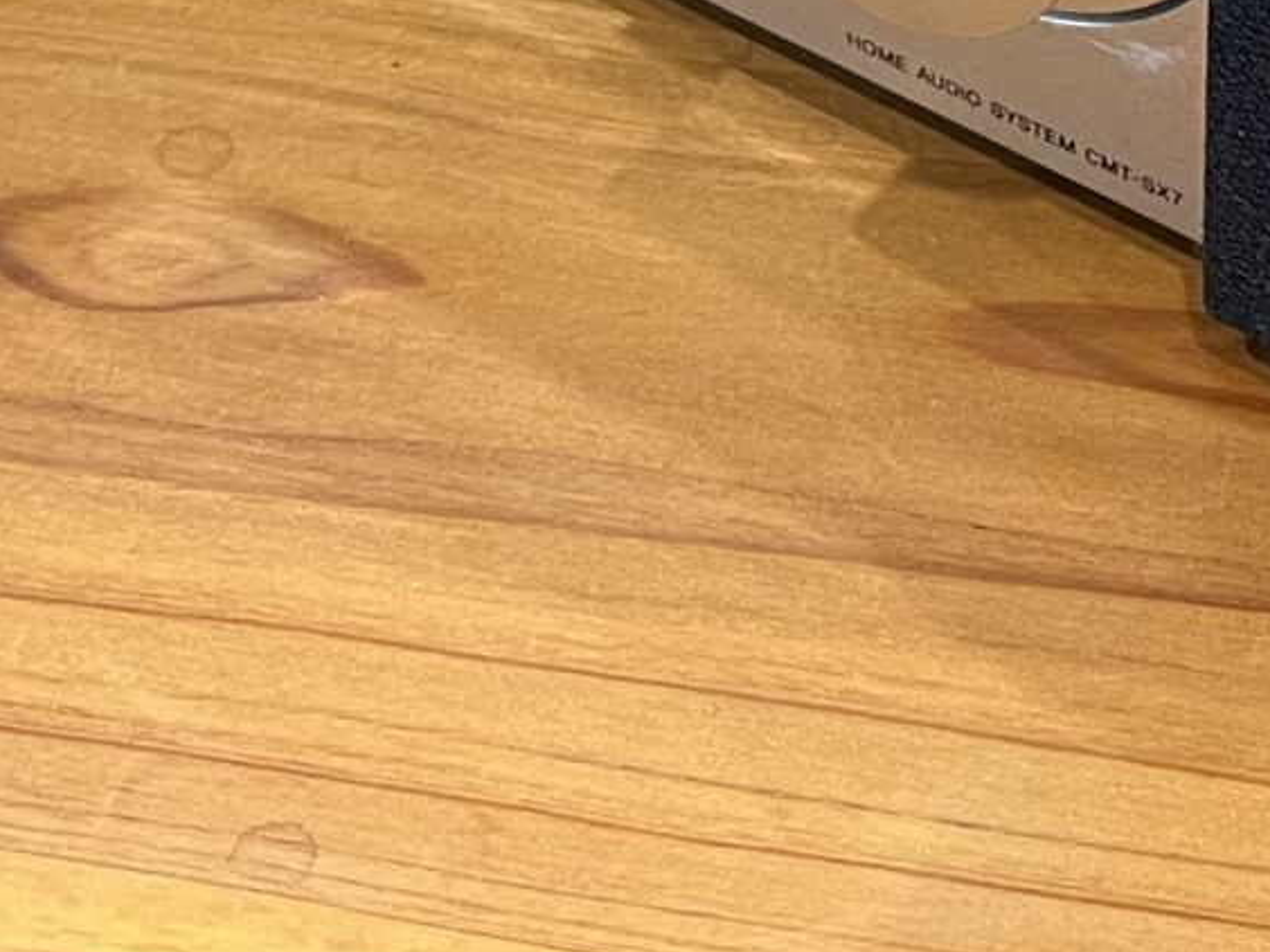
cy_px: -1020
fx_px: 4329
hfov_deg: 16.4
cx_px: 1184
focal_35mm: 118
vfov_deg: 11.2
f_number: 1.6
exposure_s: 1/50
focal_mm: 5.1
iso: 250
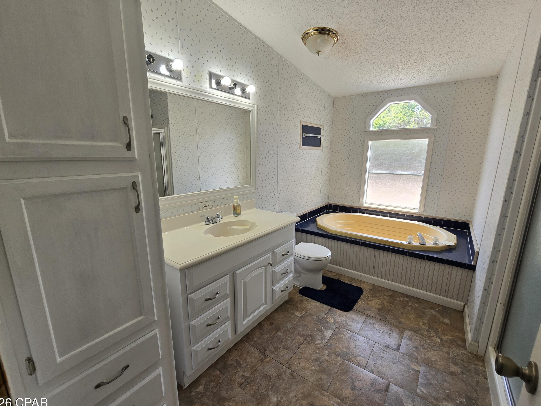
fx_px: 219
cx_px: 266
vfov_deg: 85.7
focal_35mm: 14
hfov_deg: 102.1
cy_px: 204
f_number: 2.2
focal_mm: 2.2
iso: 50
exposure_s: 1/225
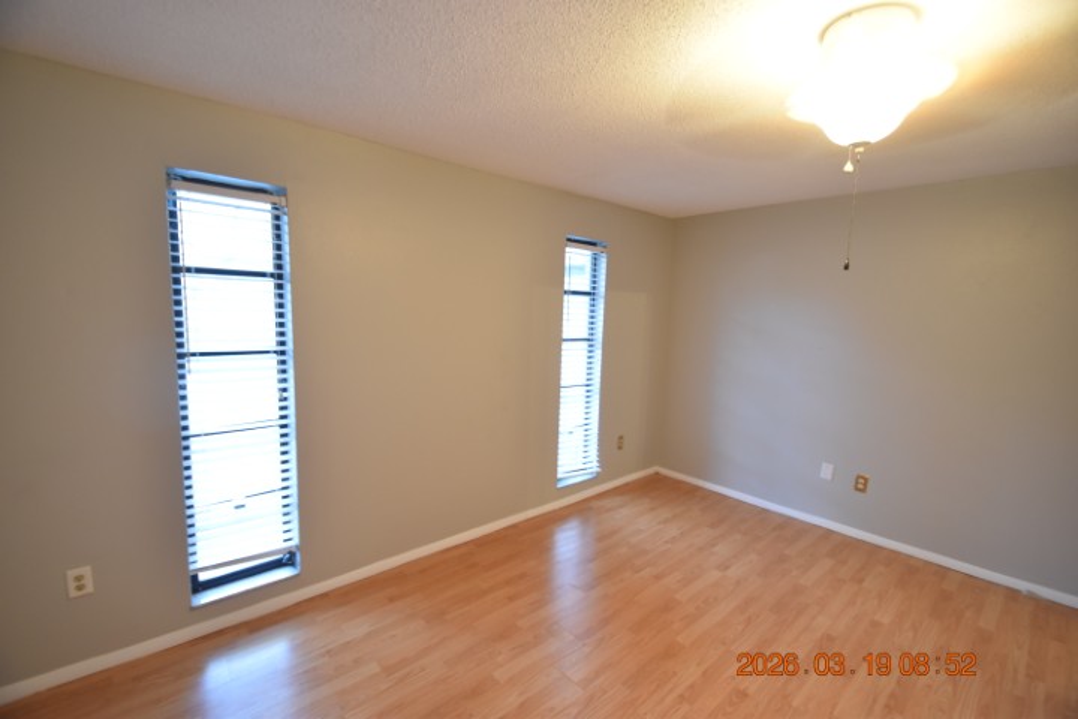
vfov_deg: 77.3
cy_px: 360
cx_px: 539
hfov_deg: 100.4
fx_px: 449
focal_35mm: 15
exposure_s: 1/10
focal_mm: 10
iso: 800
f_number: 3.5
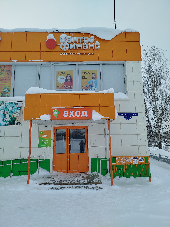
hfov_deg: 56.8
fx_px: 157
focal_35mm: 24
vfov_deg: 71.6
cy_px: 114
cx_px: 85
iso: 50
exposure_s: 1/351
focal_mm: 5.31
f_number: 1.7
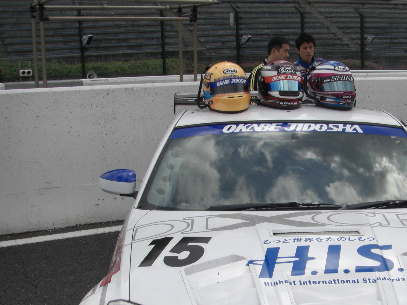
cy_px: 223
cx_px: 289
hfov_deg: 33.3
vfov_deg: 25.4
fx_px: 670
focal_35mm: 57
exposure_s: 1/400
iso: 64
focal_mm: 6.3
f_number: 4.6
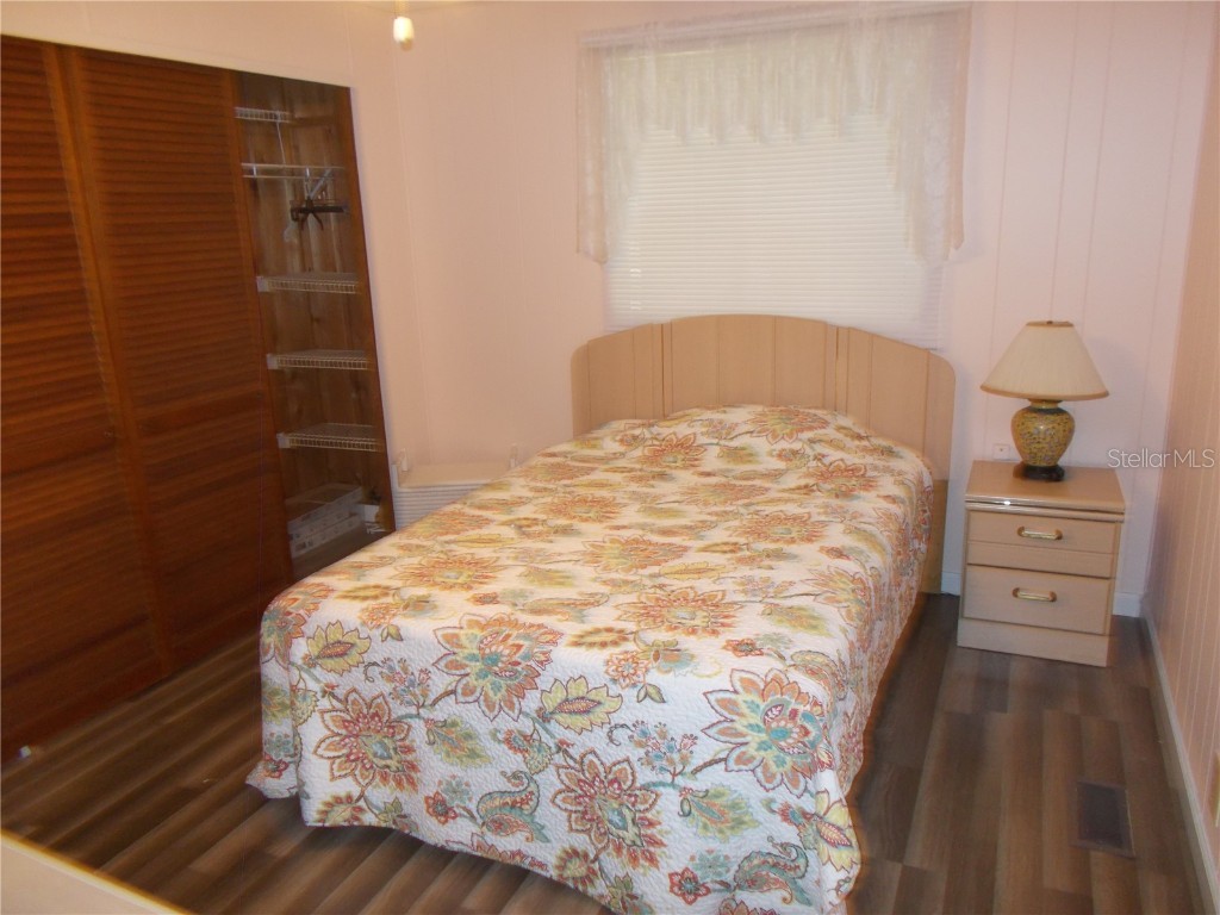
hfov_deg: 67.3
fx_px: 916
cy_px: 458
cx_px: 610
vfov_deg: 53.1
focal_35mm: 26
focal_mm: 4.6
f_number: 3.2
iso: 200
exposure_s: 1/25
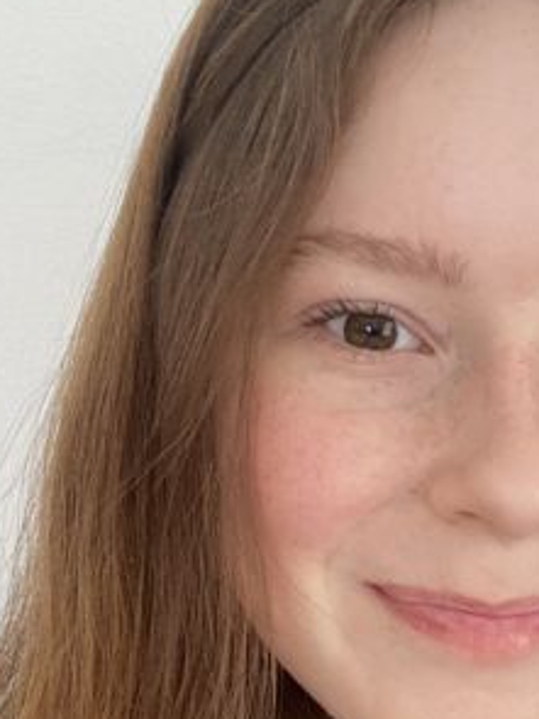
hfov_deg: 23.4
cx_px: 476
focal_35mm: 61
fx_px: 1267
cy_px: 585
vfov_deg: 30.8
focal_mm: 2.71
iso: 100
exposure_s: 1/60
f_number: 2.2
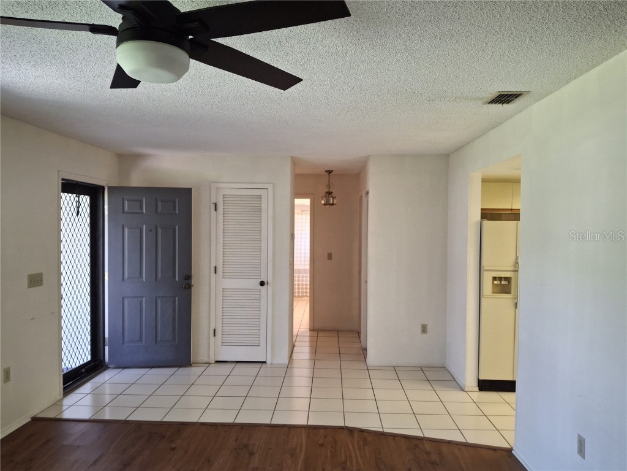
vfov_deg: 54.9
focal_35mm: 25
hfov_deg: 69.4
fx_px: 453
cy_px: 236
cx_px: 314
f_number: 1.8
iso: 200
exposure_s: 1/60
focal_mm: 4.69
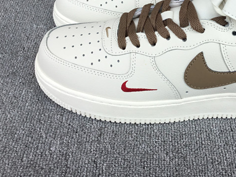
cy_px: 37
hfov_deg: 35.8
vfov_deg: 27.5
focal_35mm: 52
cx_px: 184
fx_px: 355
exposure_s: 1/831
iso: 25
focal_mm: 3.3
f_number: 2.4
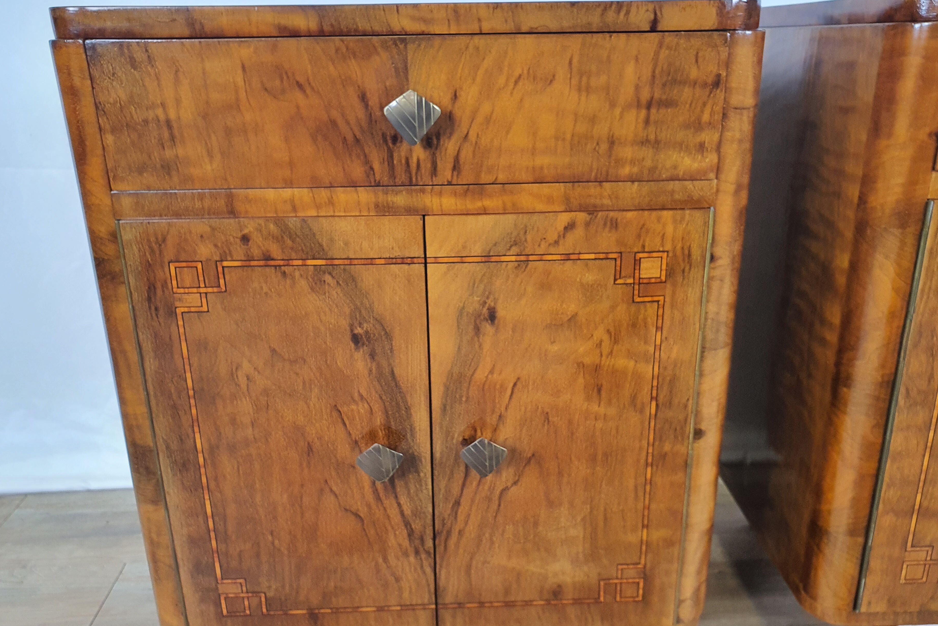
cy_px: 375
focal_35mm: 30
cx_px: 465
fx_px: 782
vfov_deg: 43.4
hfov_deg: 61.9
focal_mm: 4.3
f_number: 2.4
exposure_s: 1/50
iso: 320
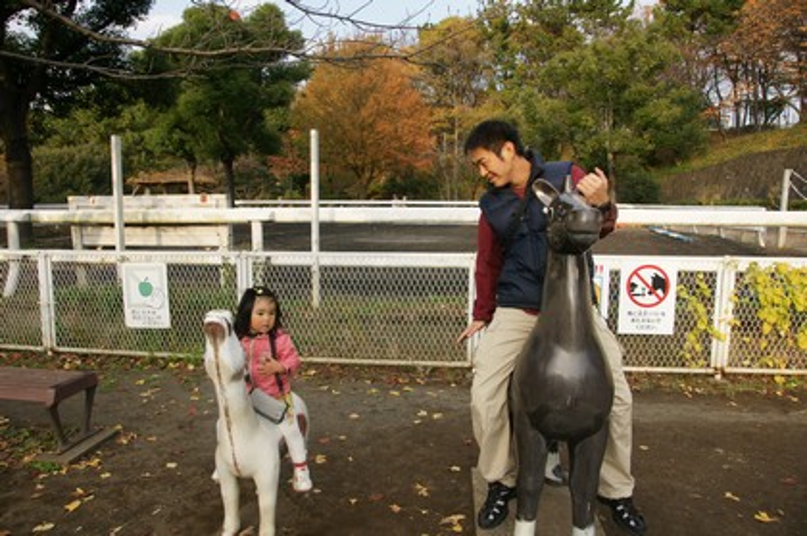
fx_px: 537
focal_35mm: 24
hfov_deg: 73.8
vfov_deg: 53.0
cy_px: 268
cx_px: 404
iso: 200
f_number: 5.6
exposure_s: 1/250
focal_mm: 16
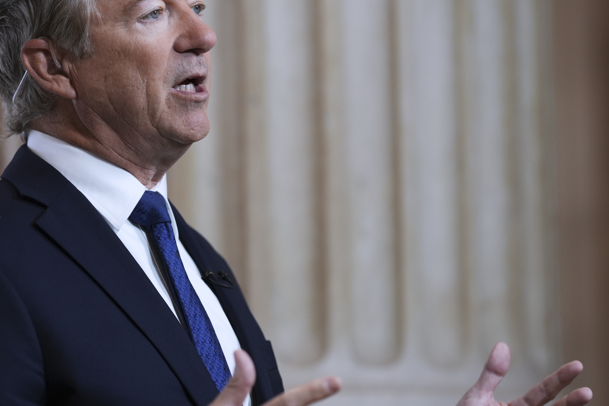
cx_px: 169
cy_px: 186
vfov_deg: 6.1
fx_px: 3823
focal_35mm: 226
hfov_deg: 9.1
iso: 1000
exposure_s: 1/640
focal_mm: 135
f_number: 2.5
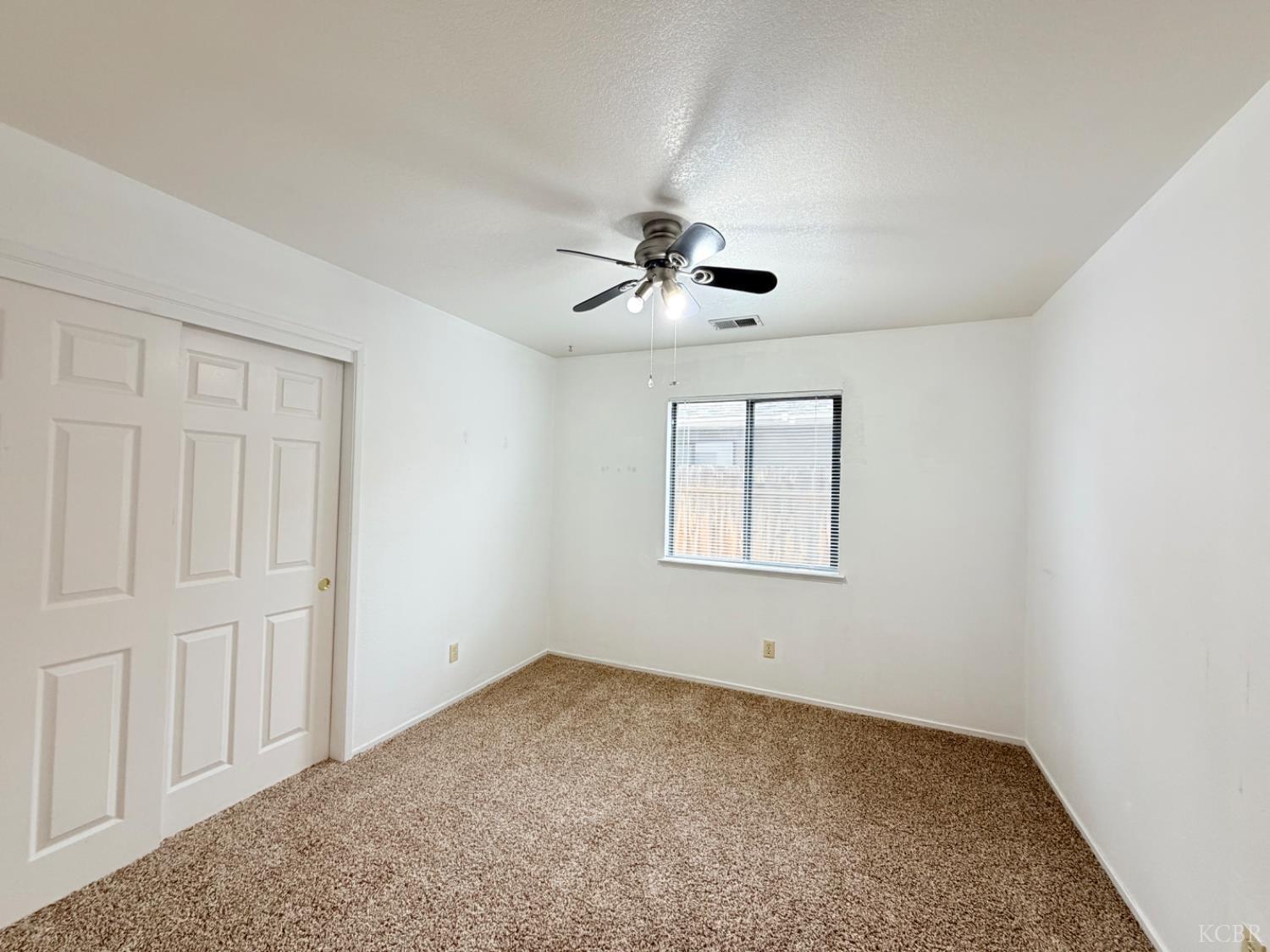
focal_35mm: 14
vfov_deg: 85.7
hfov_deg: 102.1
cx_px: 635
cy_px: 476
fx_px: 514
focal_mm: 2.22
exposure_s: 1/120
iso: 200
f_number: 2.2
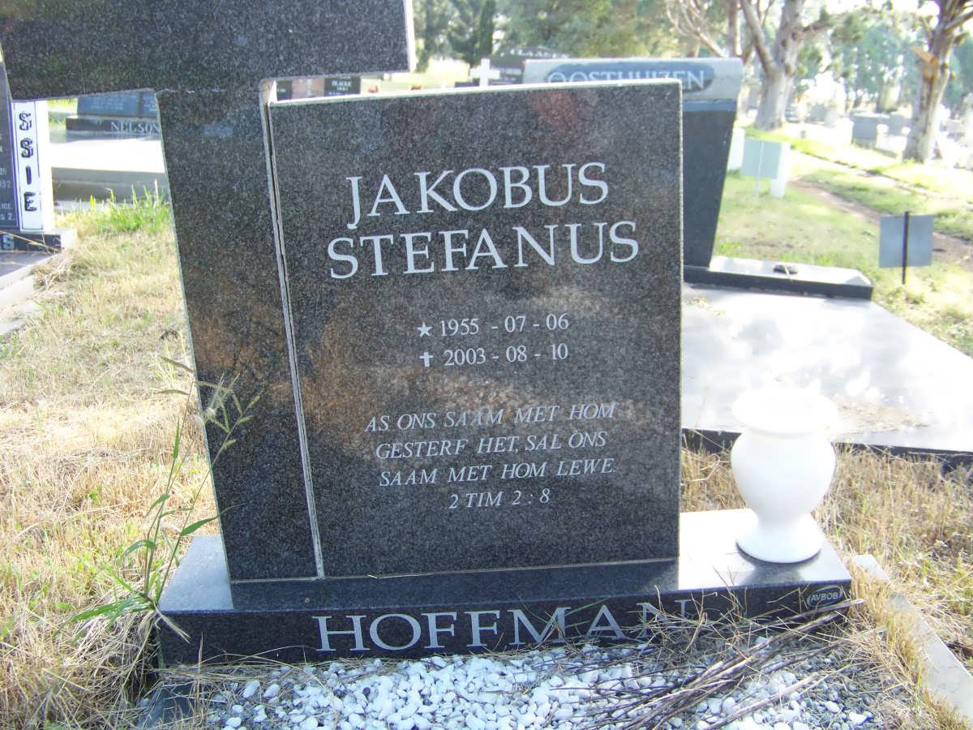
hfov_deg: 51.4
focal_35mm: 36
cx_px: 486
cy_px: 365
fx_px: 1012
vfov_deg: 39.7
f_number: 2.8
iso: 64
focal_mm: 5.85
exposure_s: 1/60
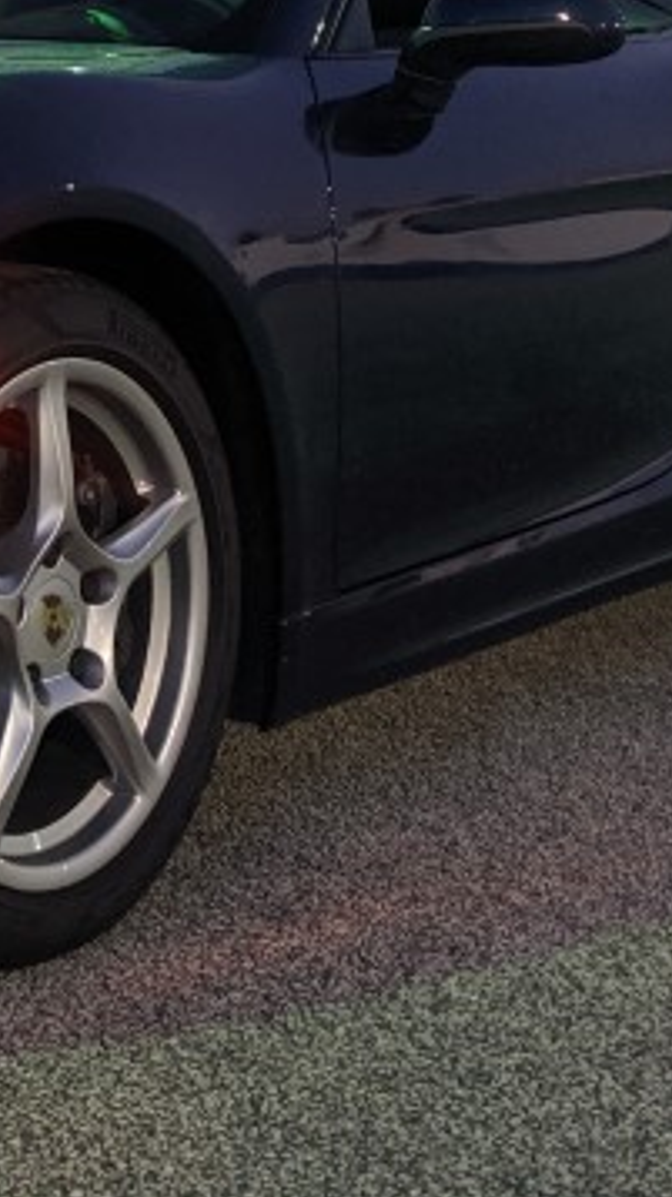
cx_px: -354
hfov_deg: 13.9
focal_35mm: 81
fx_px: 2570
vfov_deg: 24.7
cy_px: -57
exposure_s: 1/40
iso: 684
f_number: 2
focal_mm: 4.67
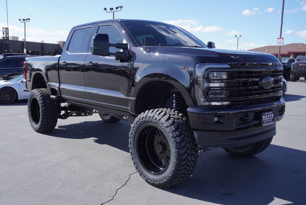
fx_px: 306
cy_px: 102
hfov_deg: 53.1
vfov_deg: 36.9
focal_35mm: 36
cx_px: 153
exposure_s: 1/200
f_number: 7.1
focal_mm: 24
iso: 100
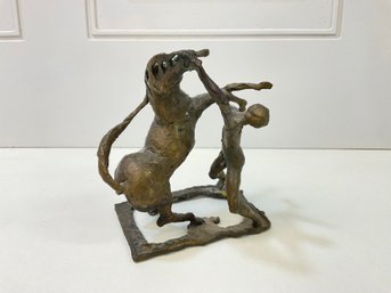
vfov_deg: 48.2
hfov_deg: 61.7
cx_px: 196
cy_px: 146
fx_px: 327
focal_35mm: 29
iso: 50
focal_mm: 3
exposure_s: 1/57
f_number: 1.8
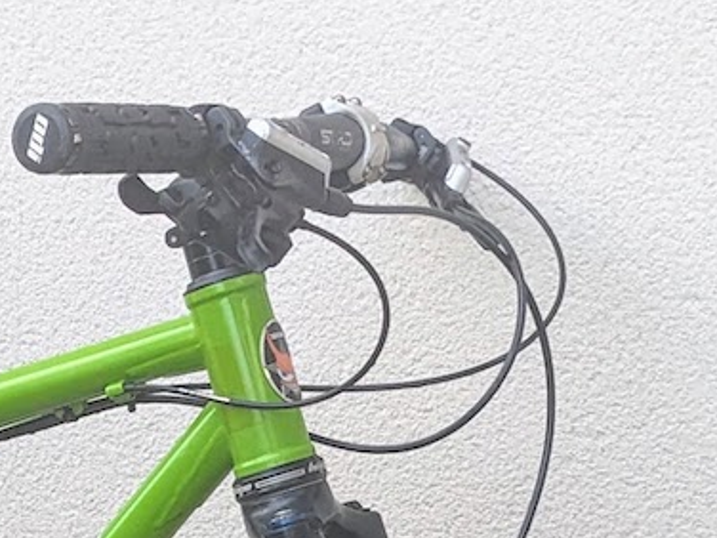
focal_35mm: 115
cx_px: 277
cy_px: 838
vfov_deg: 12.2
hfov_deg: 17.1
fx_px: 2382
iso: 72
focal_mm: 4.38
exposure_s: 1/487
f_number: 1.73
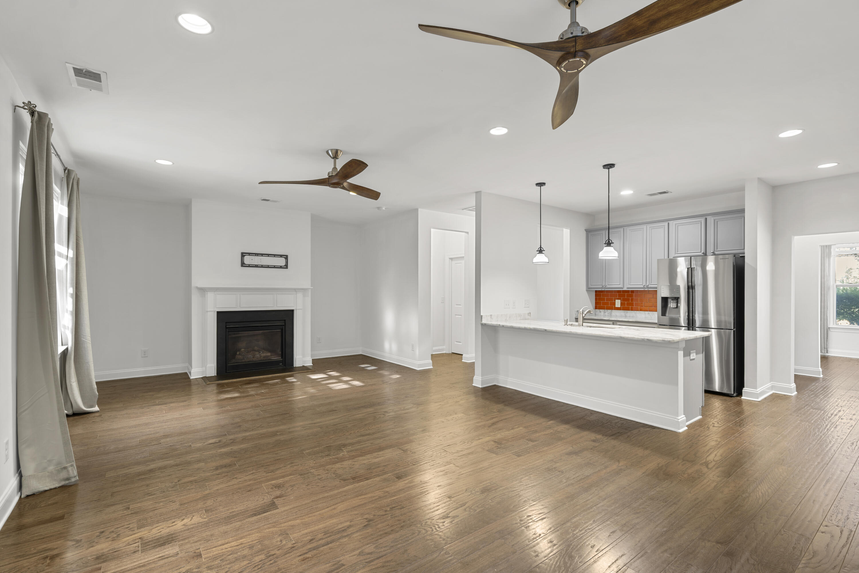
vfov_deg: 73.7
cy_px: 286
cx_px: 430
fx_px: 382
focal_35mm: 16
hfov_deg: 96.7
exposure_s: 3.2
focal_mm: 16
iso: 100
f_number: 7.1
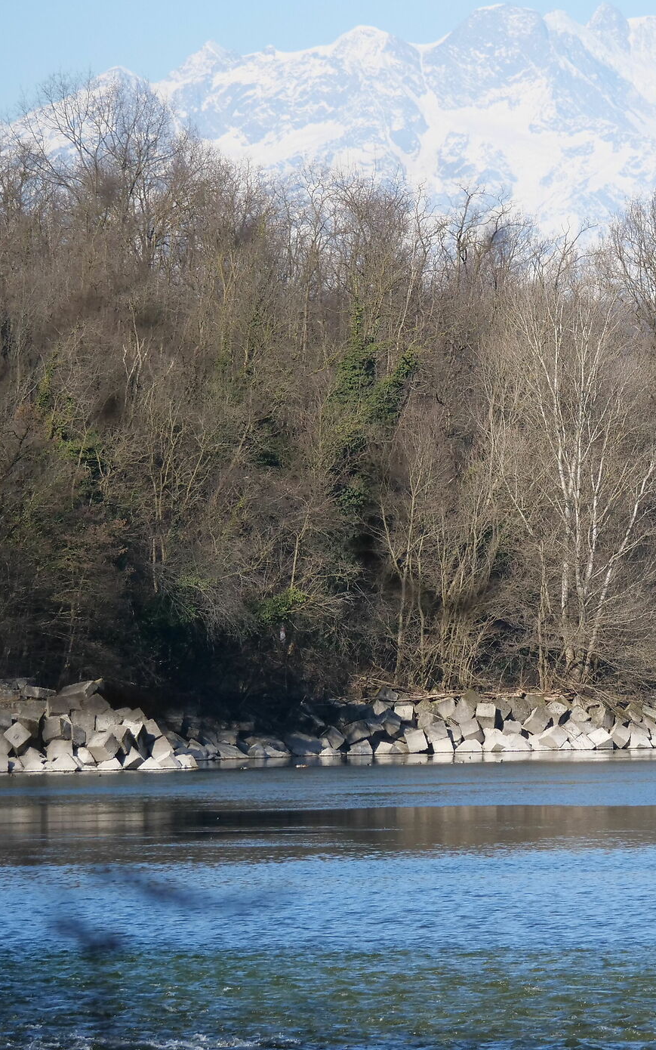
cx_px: 698
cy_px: 437
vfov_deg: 5.7
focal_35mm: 366
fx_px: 10467
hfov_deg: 3.6
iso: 400
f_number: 4
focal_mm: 100
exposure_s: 1/2500
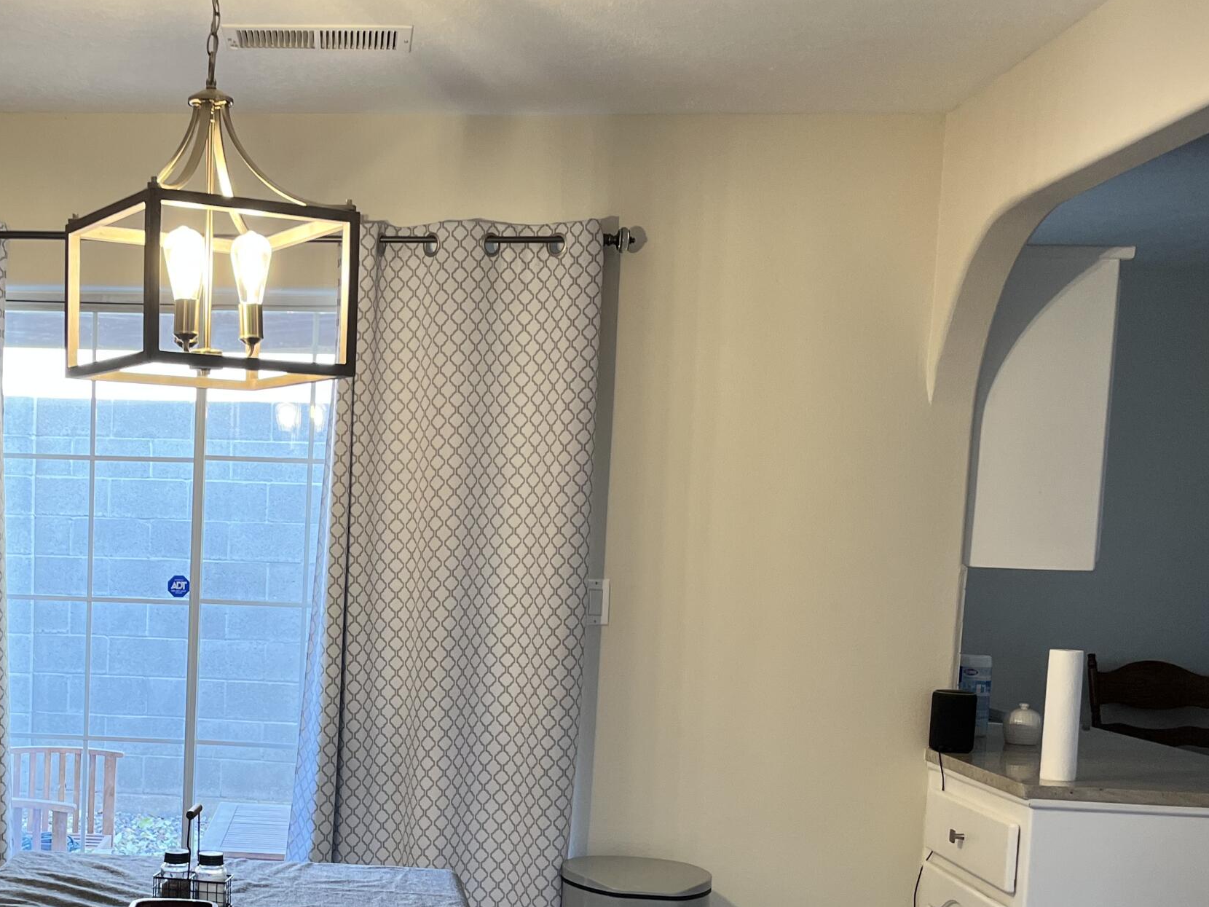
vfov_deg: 30.4
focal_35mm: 47
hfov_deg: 38.4
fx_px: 1642
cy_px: 661
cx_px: 185
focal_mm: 5.1
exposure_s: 1/60
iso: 80
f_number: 1.6
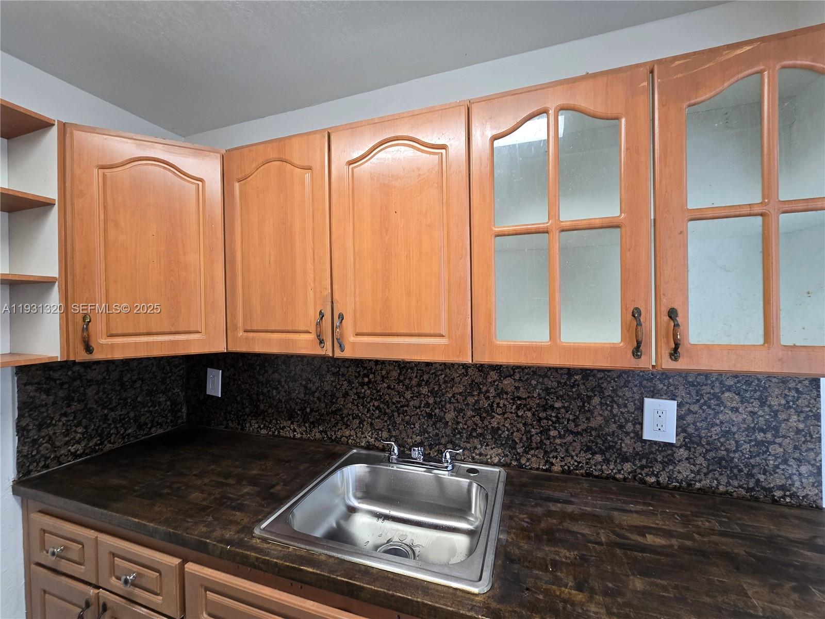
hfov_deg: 106.2
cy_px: 310
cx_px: 412
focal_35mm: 13
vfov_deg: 89.9
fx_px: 310
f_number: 2.2
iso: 160
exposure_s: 1/60
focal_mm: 2.2
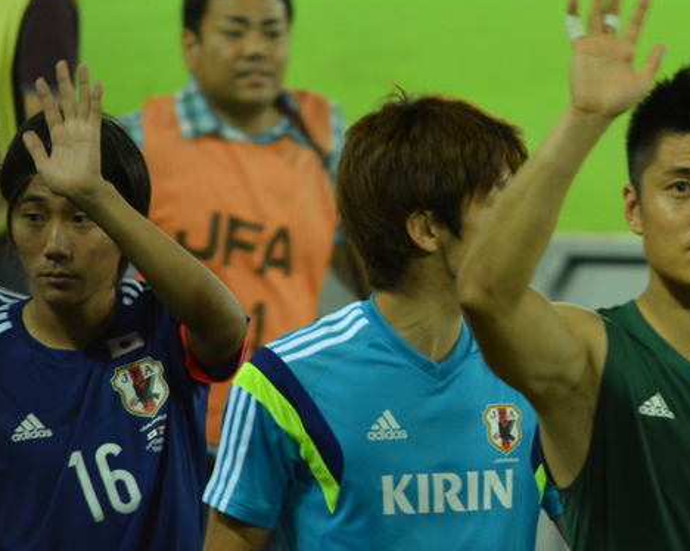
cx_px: 653
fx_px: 18861
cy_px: 276
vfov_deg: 1.7
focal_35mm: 924
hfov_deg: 2.1
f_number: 5.6
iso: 1100
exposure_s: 1/125
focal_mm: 300
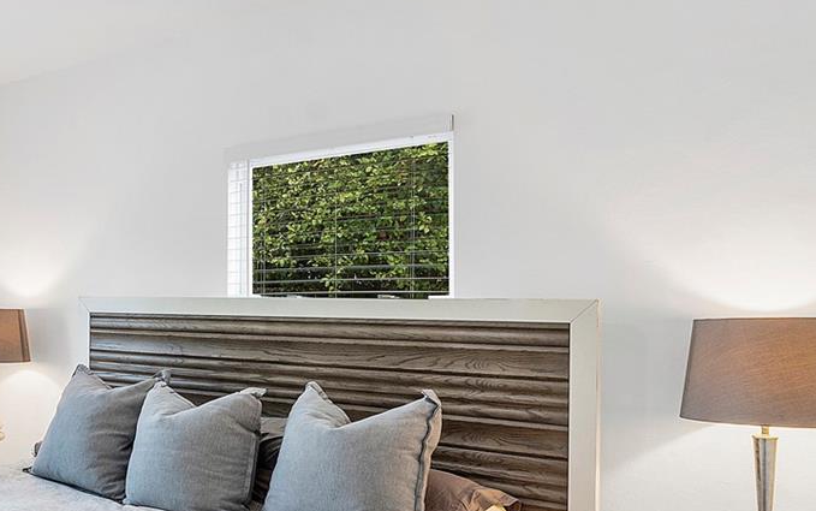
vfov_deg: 35.2
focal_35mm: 36
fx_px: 801
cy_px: 323
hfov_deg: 48.8
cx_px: 96
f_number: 11
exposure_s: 1/10
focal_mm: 10
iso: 160
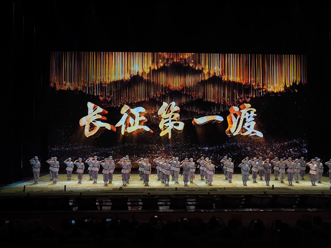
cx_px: 166
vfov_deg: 31.5
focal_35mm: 46
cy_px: 124
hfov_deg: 41.2
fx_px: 440
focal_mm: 5.35
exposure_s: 1/100
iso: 100
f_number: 1.7
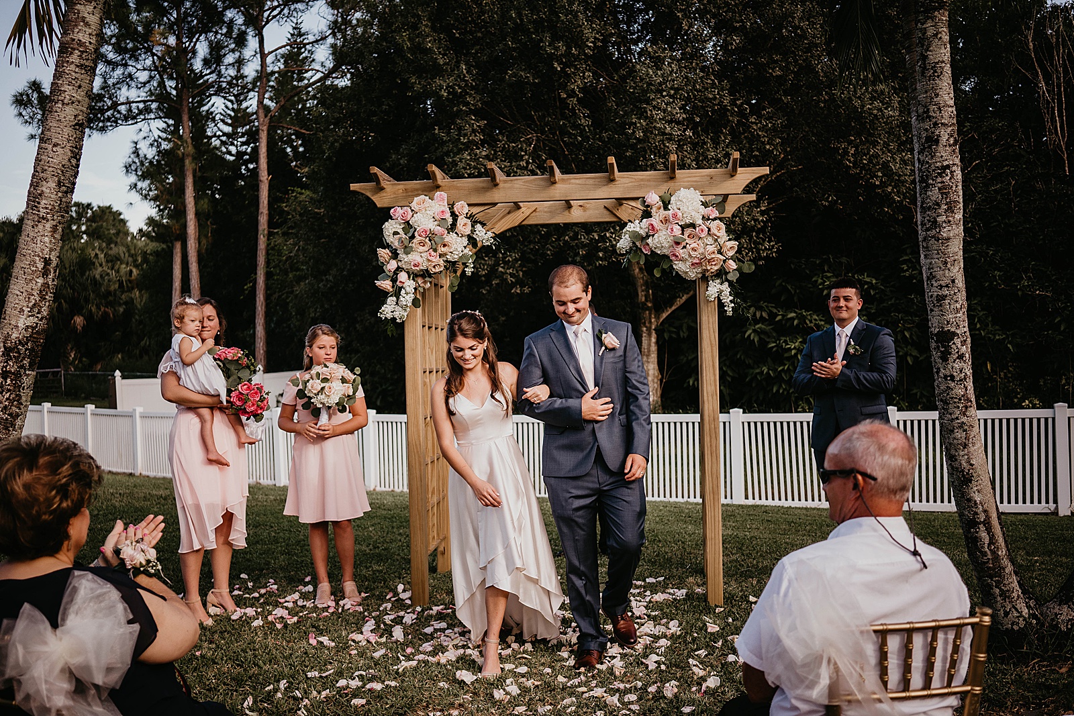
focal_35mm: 35
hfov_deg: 54.4
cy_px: 358
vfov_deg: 37.9
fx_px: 1044
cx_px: 537
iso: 400
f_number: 2.8
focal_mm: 35
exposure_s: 1/800
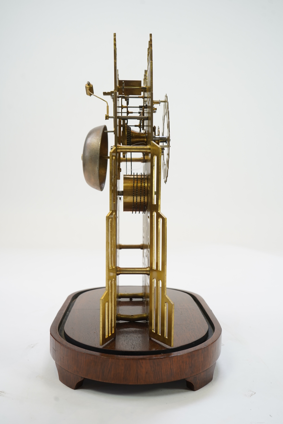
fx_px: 424
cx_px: 142
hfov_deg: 36.9
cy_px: 212
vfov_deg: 53.1
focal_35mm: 36
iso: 640
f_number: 6.3
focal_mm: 36
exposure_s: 1/50
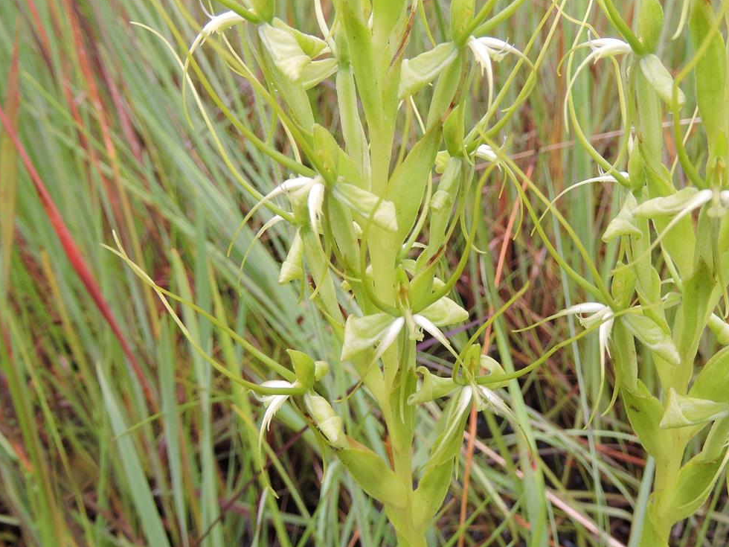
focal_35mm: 33
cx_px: 469
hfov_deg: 54.5
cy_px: 264
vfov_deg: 42.9
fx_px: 695
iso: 100
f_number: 3.3
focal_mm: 4.3
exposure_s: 1/125
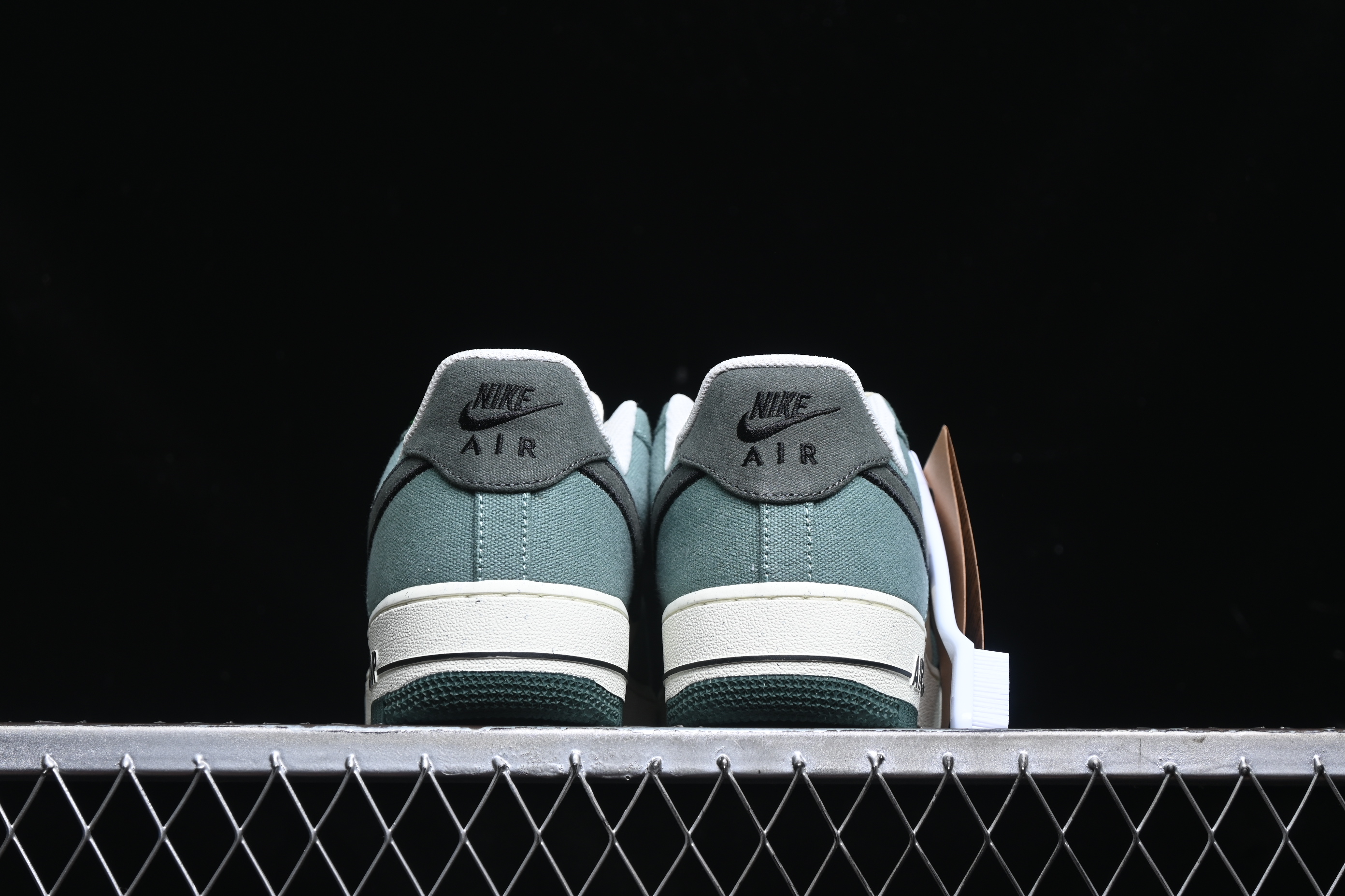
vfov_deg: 18.2
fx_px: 2802
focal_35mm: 75
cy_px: 448
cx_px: 672
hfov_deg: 27.0
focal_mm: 50
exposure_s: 1/50
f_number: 6.3
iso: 160
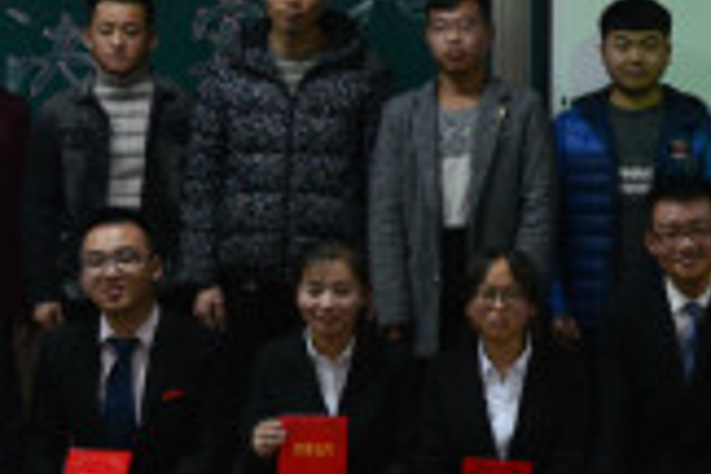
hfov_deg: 19.7
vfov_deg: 13.7
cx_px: 742
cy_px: 244
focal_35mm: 100
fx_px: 1975
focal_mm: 18
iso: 800
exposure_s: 1/15
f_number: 4
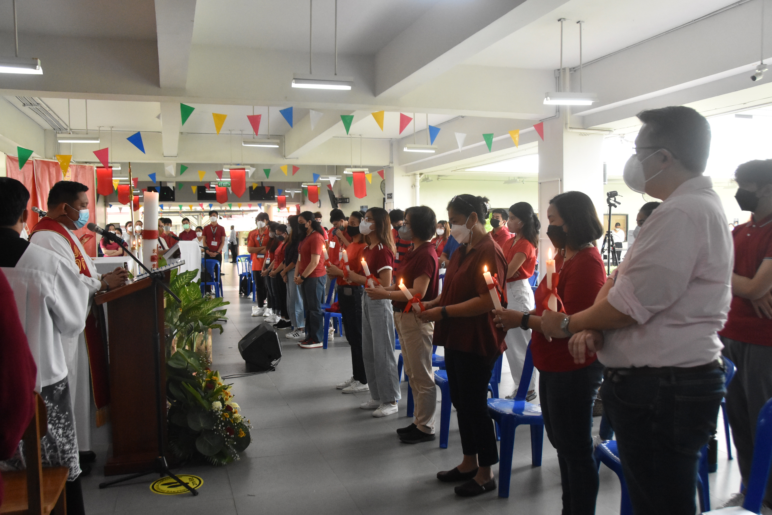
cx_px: 386
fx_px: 643
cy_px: 258
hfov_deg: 61.9
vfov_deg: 43.6
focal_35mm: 30
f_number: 5
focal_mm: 20
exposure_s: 1/200
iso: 3200
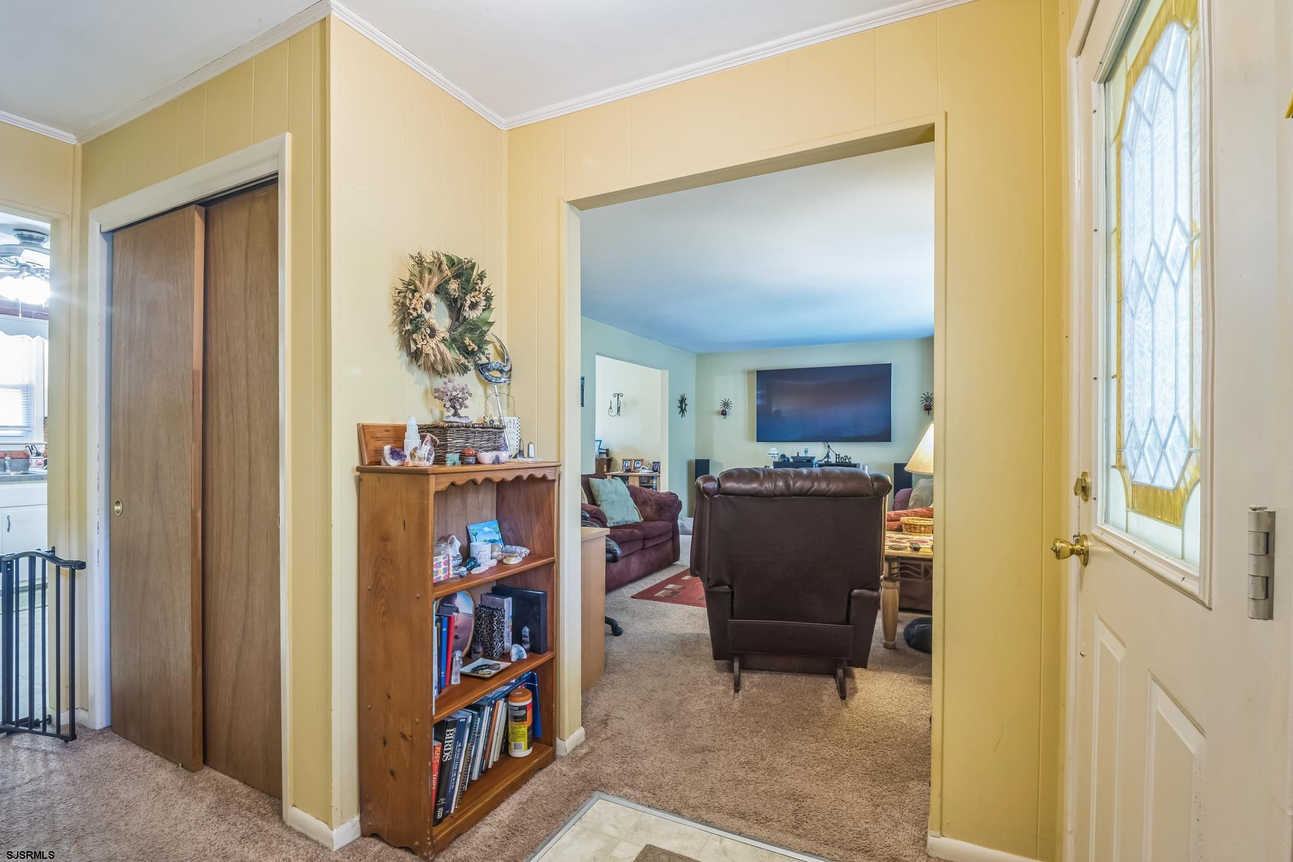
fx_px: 575
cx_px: 646
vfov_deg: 73.7
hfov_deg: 96.7
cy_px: 431
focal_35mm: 16
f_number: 16
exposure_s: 8
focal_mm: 16
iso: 250
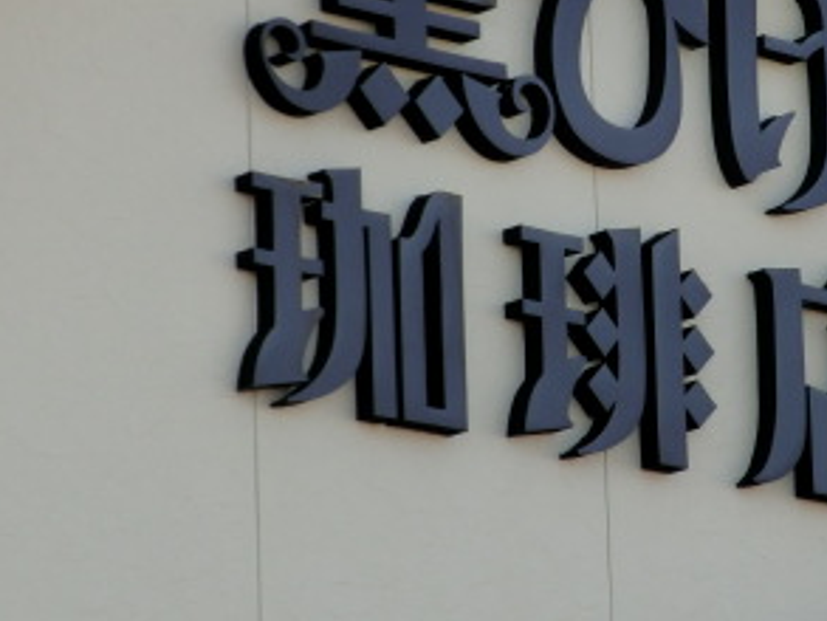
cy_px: 175
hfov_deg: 8.6
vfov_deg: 6.5
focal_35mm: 229
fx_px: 5473
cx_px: 649
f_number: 5
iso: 80
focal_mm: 18.8
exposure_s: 1/160
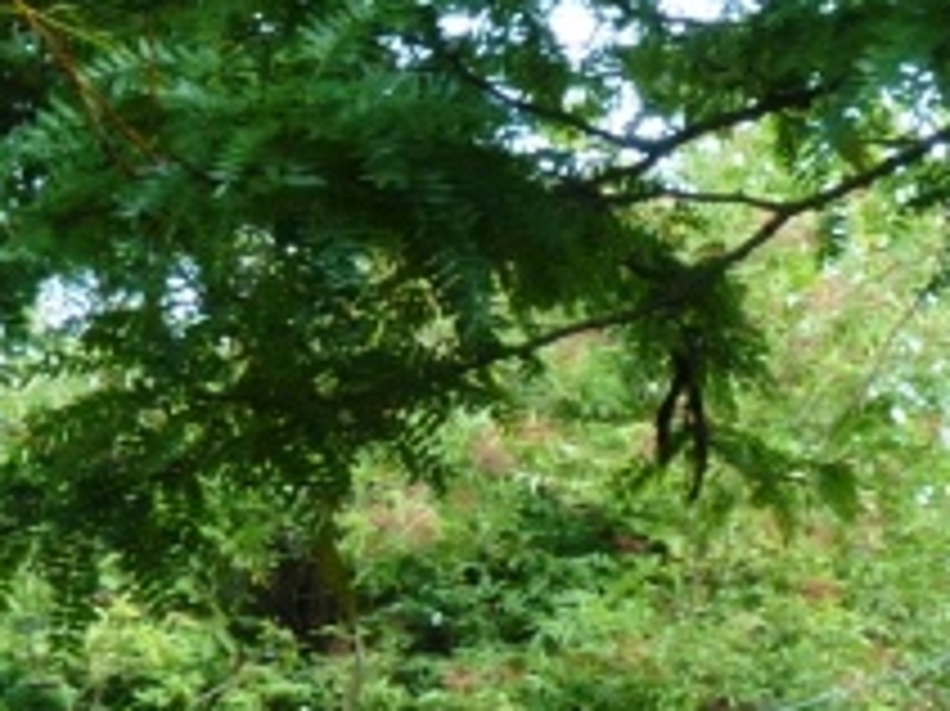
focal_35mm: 325
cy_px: 1184
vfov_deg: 4.5
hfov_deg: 6.0
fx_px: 8914
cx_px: -509
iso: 80
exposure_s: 1/80
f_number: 4.1
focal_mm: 11
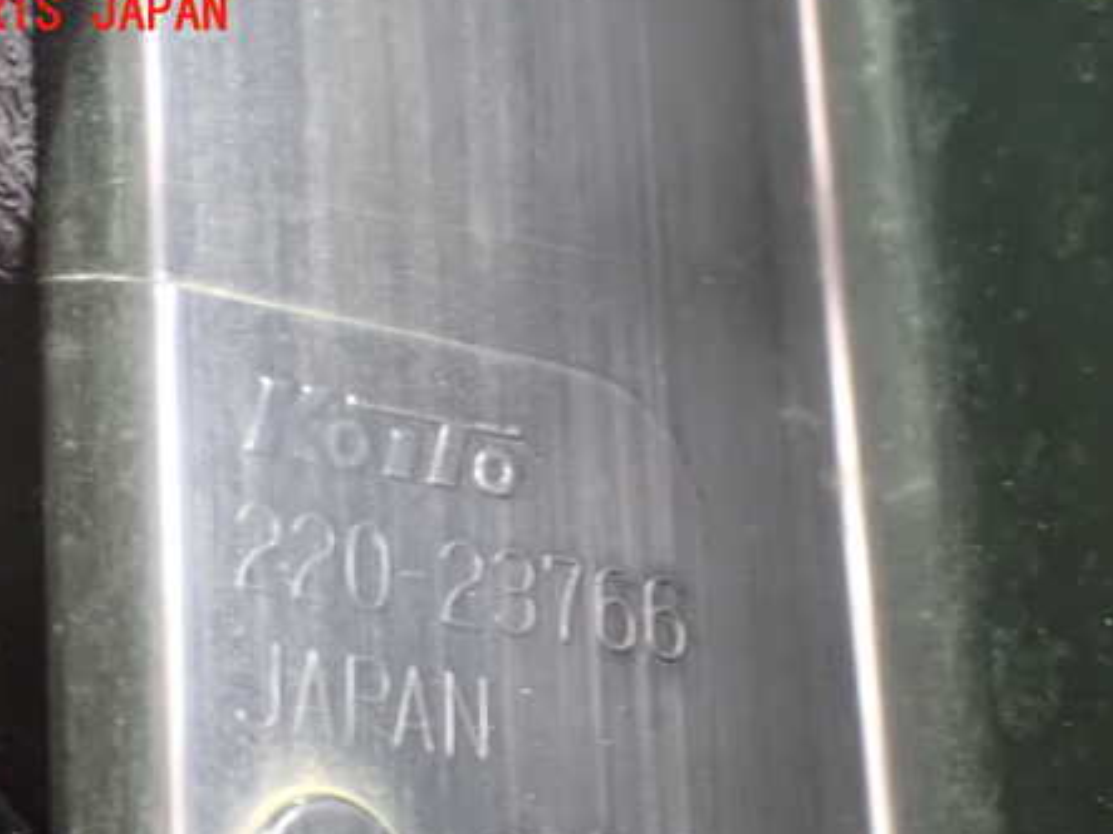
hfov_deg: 17.7
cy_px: 548
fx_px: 3568
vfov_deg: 13.3
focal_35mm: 111
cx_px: 525
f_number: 4.3
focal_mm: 14.62
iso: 1600
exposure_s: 1/8
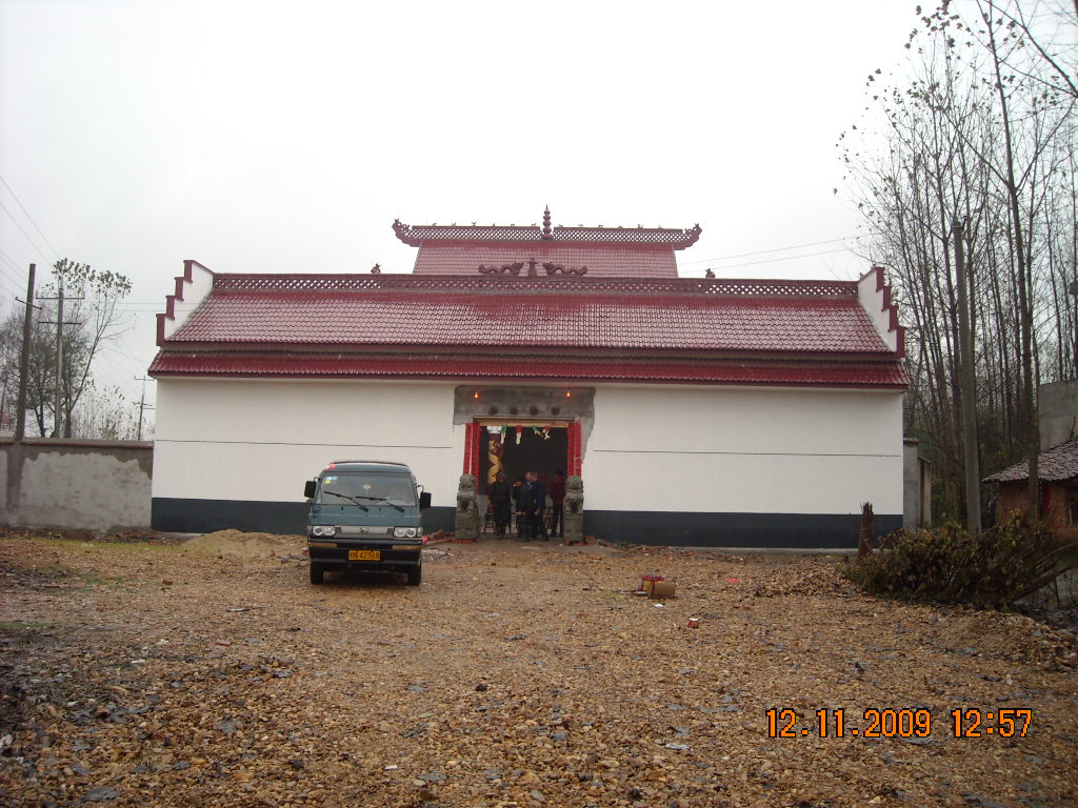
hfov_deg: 52.6
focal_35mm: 35
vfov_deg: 40.7
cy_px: 404
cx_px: 539
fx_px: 1090
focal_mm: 5.7
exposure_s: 1/60
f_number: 2.8
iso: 64
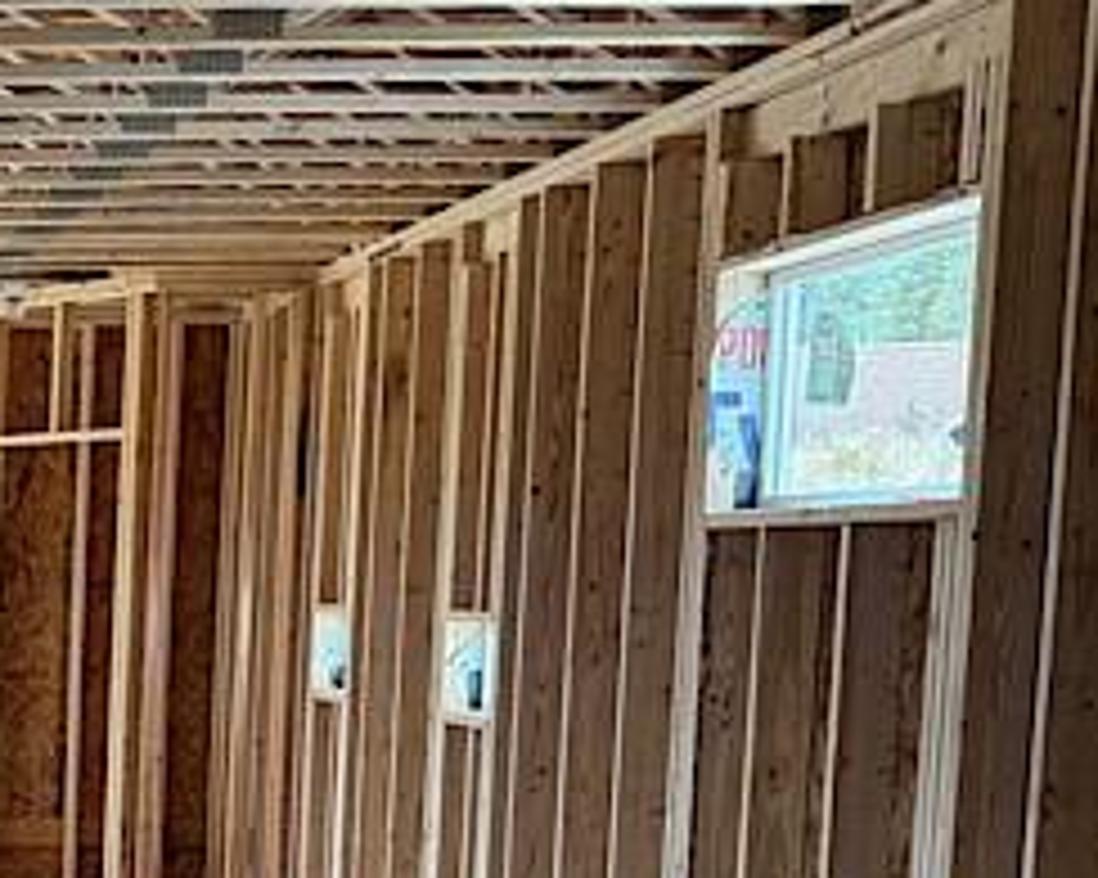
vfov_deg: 20.7
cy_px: 835
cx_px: -495
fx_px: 2339
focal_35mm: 72
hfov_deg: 22.3
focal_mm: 6.76
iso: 160
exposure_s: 1/232
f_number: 1.78
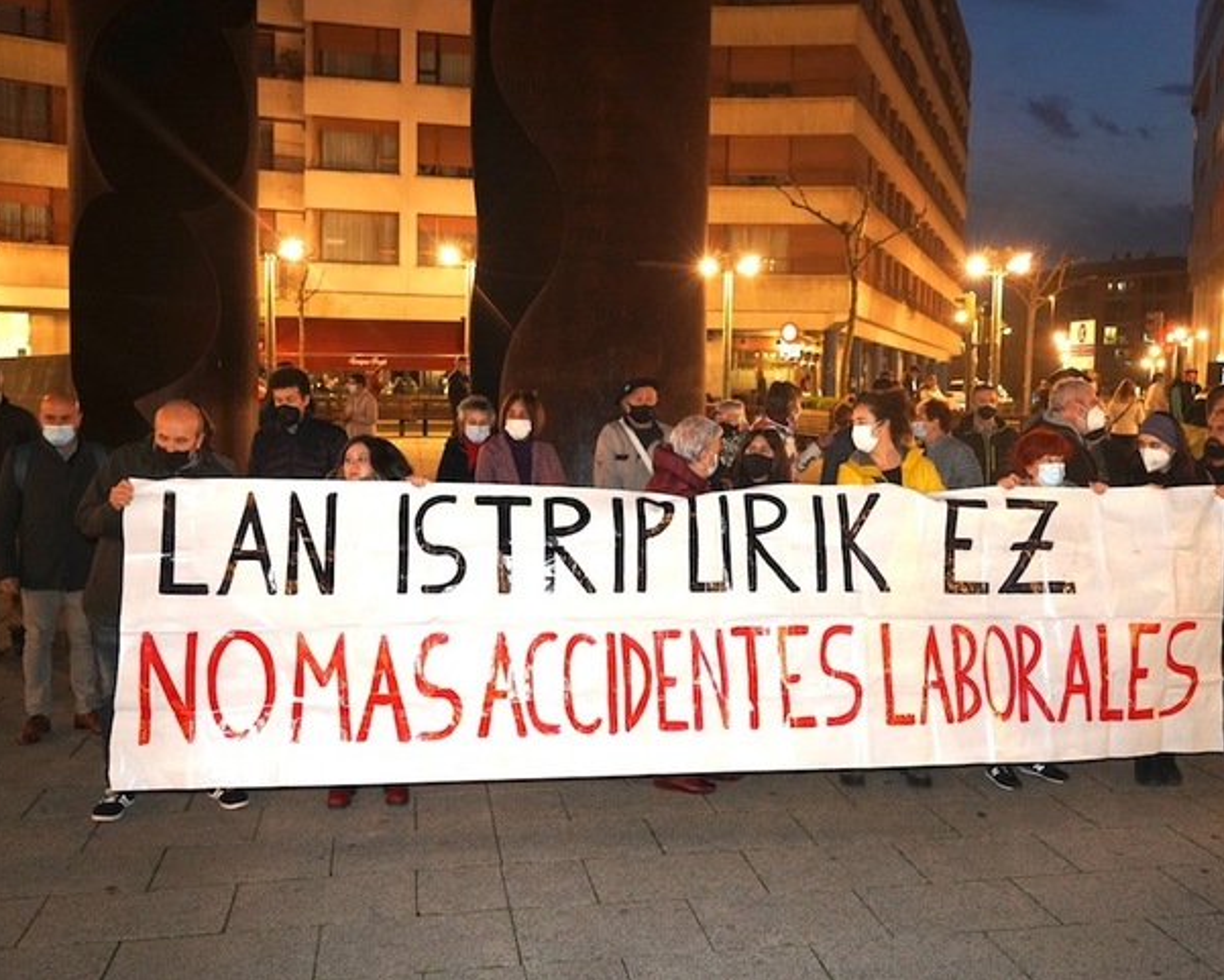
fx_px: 1232
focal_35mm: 34
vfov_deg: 43.4
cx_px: 694
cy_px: 489
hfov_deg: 52.7
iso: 4000
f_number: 4
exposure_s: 1/125
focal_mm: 30
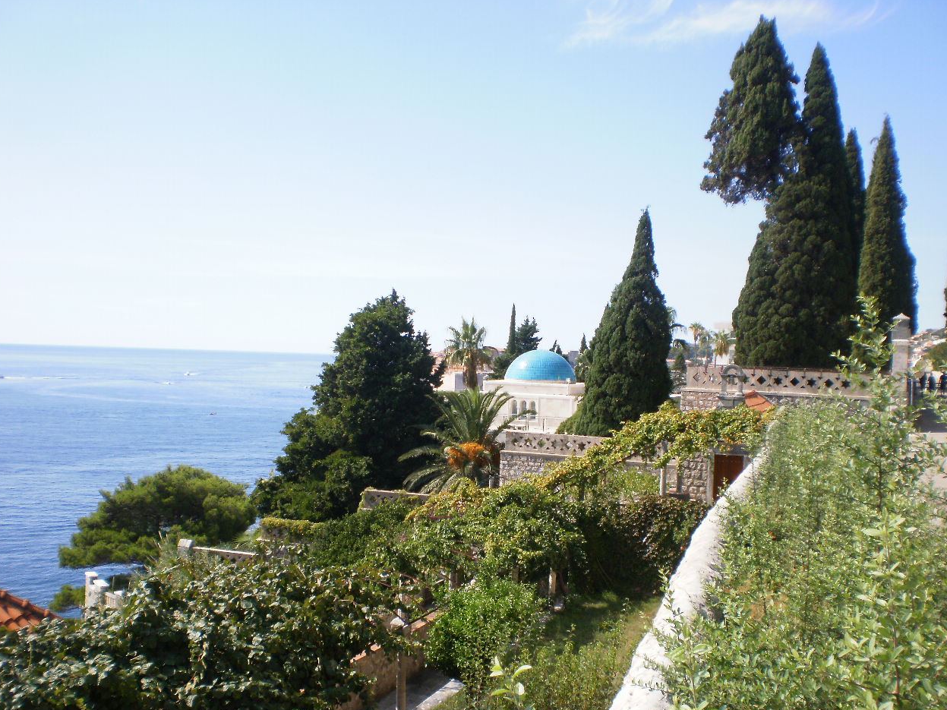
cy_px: 361
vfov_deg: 36.8
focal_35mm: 39
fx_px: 1067
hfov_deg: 47.9
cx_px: 475
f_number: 4.6
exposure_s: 1/500
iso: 100
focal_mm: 6.3
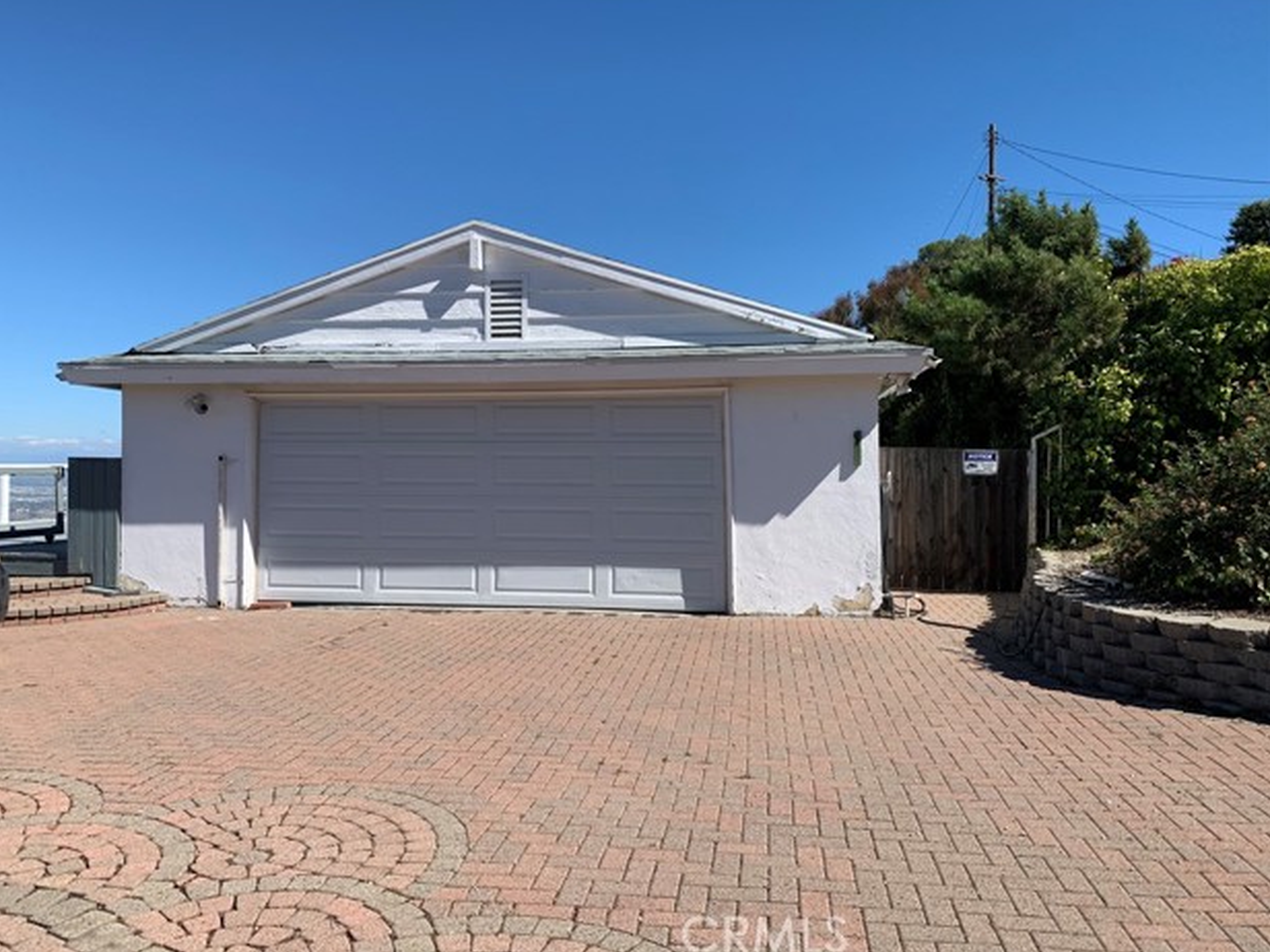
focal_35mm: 27
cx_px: 623
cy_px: 470
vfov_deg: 51.4
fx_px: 991
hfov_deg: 65.3
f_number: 1.8
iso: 25
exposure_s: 1/2611
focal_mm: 4.25
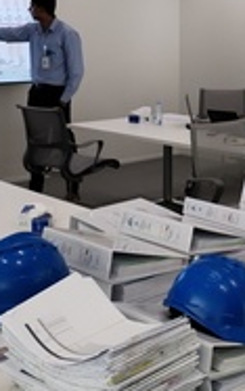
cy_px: 85
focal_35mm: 75
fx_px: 801
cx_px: 200
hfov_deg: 17.2
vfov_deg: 27.0
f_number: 1.8
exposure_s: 1/100
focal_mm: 4.75
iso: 224
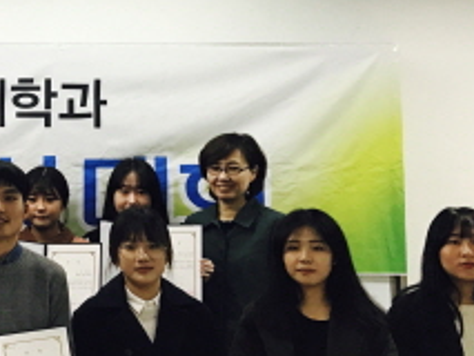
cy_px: 98
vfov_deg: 17.5
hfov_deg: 21.1
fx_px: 1151
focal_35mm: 84
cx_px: -142
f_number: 1.8
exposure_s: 1/40
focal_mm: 3.99
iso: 25
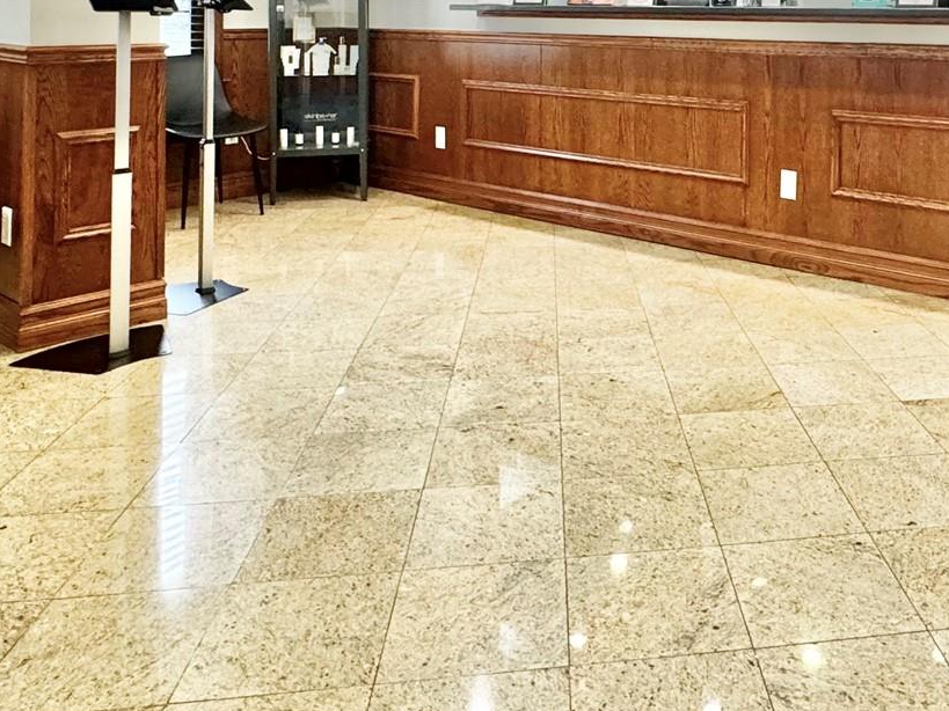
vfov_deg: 36.6
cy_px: 1
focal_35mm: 35
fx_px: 959
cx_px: 684
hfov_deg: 50.9
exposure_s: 1/120
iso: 320
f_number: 2.2
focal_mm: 2.22
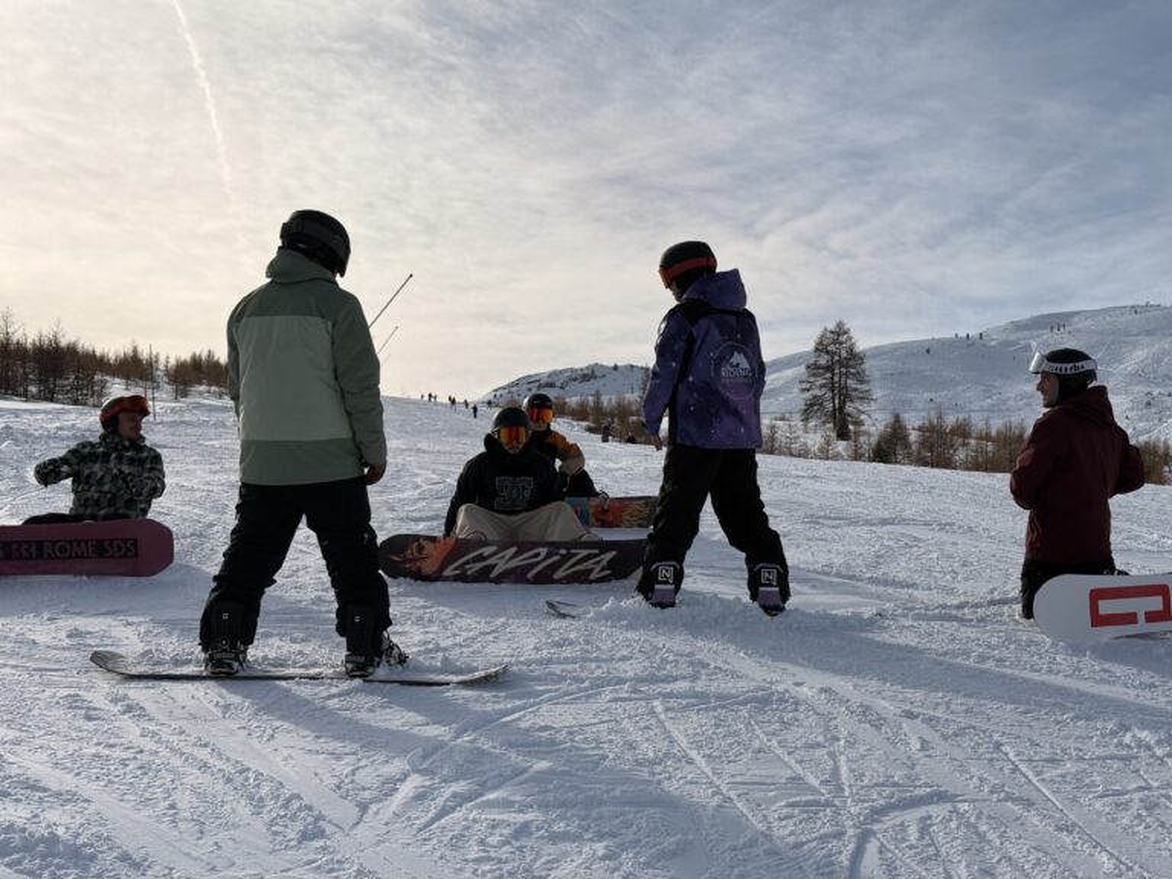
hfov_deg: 39.7
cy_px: 440
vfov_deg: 30.3
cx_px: 586
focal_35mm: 48
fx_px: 1625
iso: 50
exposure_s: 1/11364
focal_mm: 6.76
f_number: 1.78
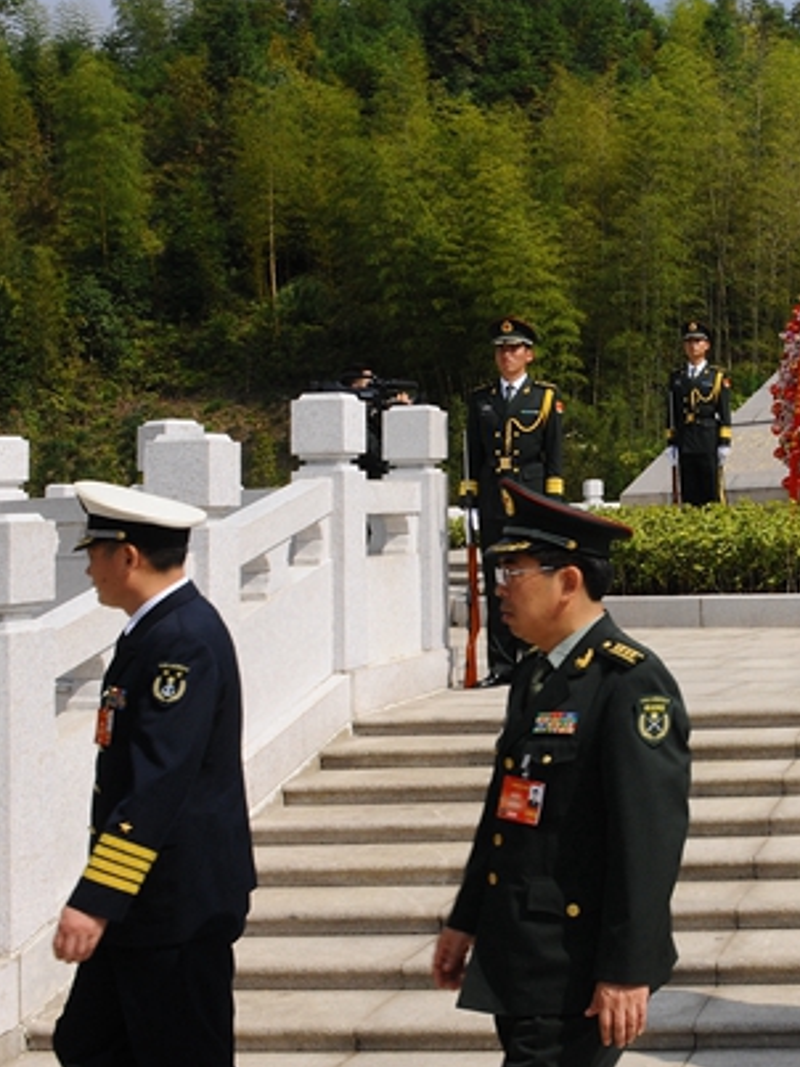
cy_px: 320
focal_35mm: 55
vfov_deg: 34.5
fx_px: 1696
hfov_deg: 24.3
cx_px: 938
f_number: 22
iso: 400
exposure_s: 1/200
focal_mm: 24
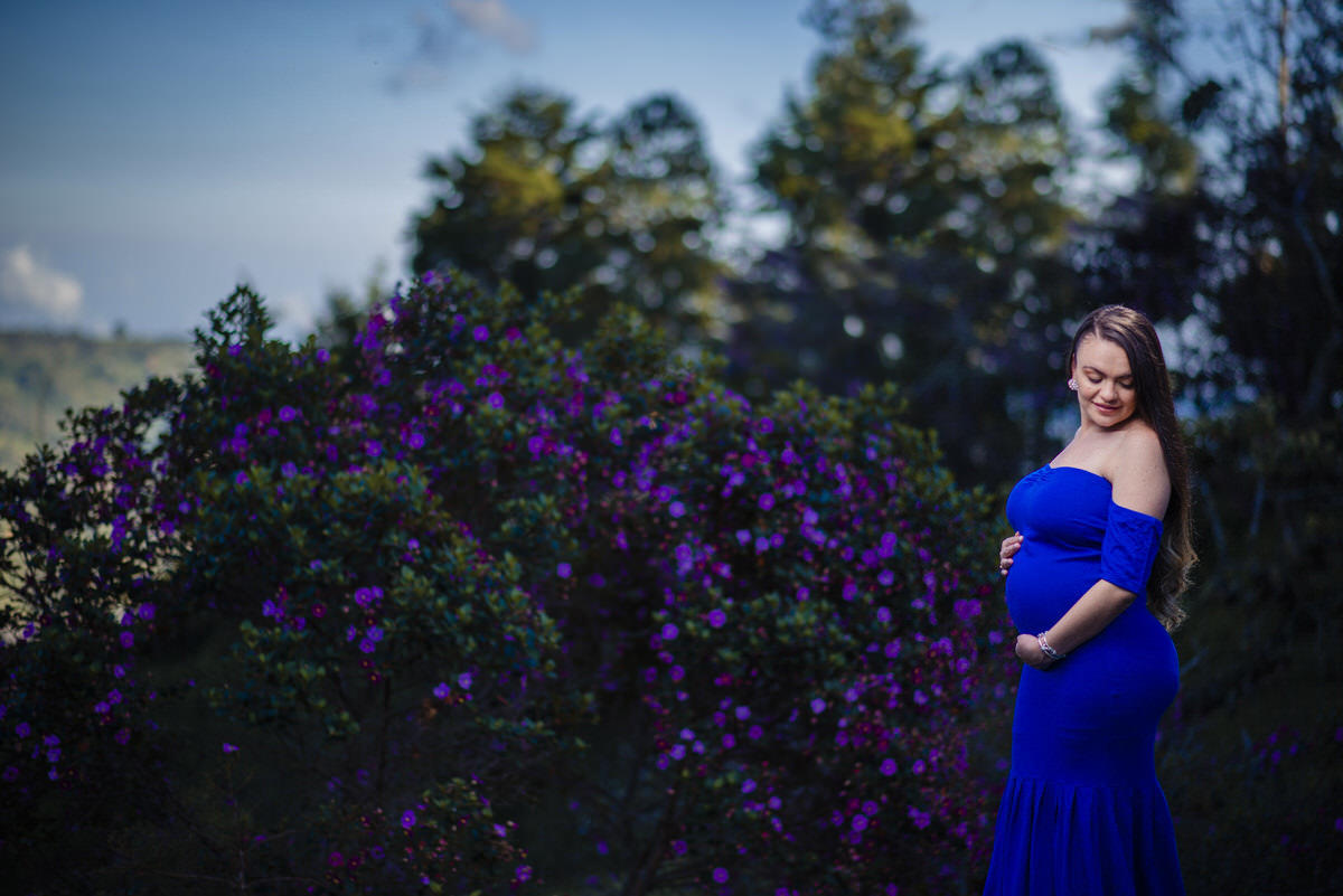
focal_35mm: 85
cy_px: 448
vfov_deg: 16.1
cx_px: 672
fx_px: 3172
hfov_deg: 23.9
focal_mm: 85
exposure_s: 1/1250
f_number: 1.8
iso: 100
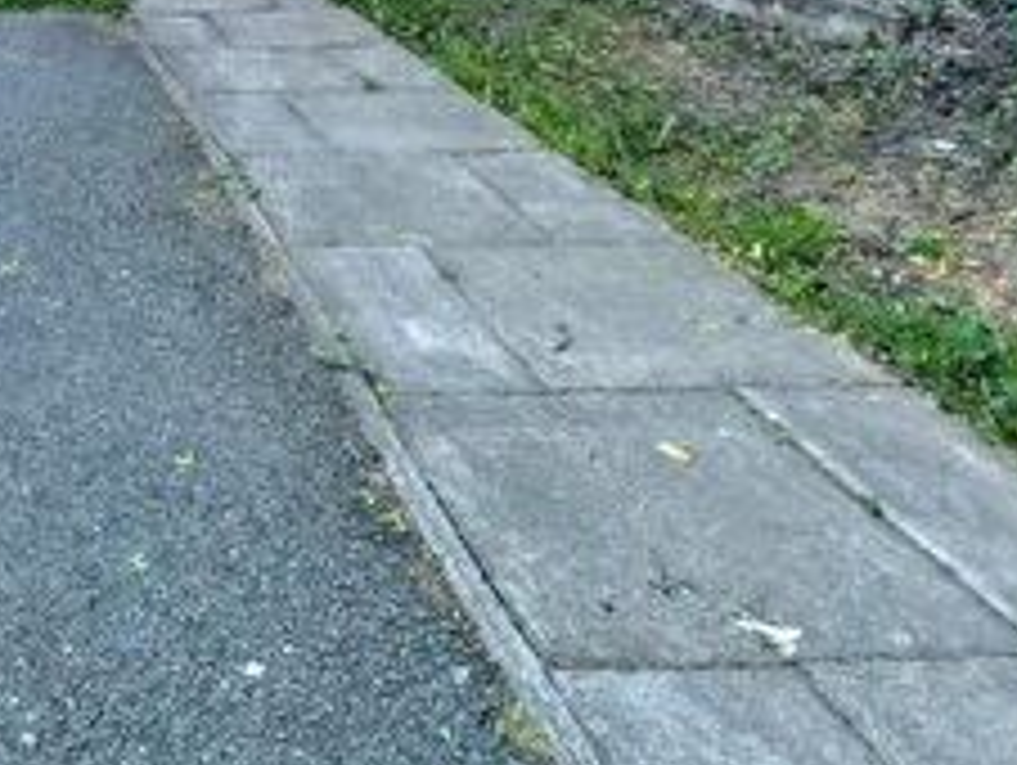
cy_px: -322
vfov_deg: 28.5
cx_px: -16
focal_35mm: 37
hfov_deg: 42.7
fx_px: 1088
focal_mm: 2.02
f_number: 1.7
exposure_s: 1/2227
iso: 53
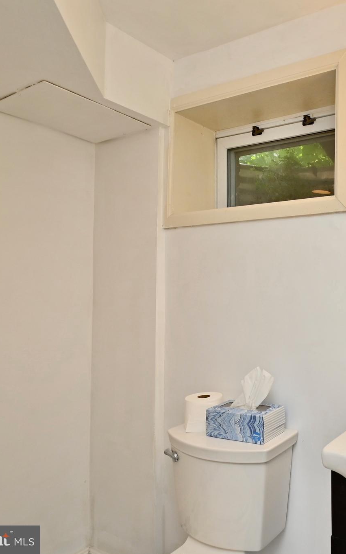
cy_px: 277
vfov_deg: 77.1
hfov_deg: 43.2
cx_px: 366
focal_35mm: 23
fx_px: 347
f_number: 7.1
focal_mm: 10
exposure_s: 1/200
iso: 200
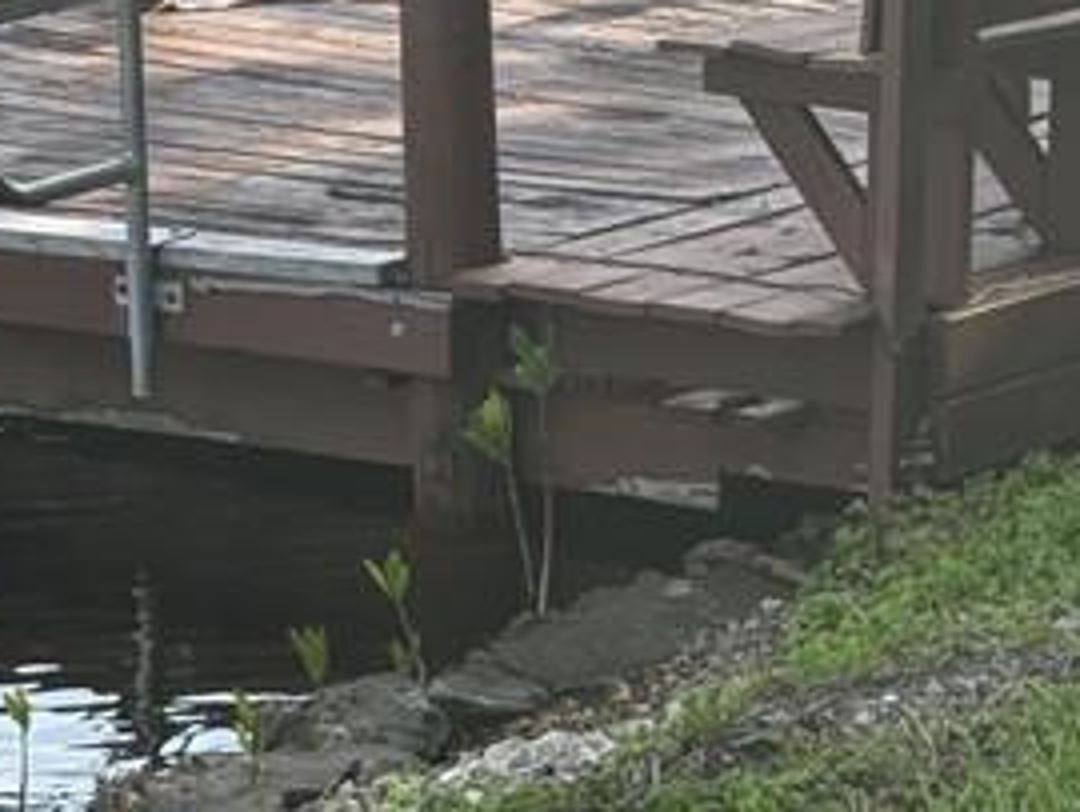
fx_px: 5683
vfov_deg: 8.1
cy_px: -144
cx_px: 4
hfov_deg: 10.8
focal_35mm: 182
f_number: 1.78
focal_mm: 6.76
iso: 64
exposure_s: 1/1242
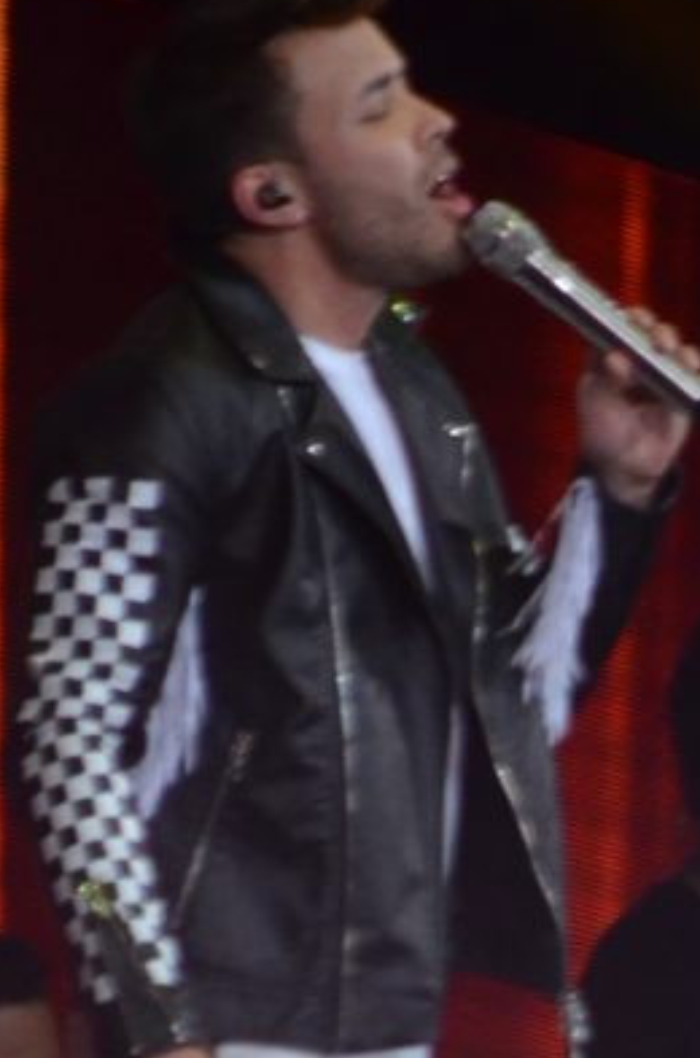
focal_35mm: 1291
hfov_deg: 1.1
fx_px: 37840
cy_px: 1661
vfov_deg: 1.6
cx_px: 1475
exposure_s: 1/125
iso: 800
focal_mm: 165
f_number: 5.3
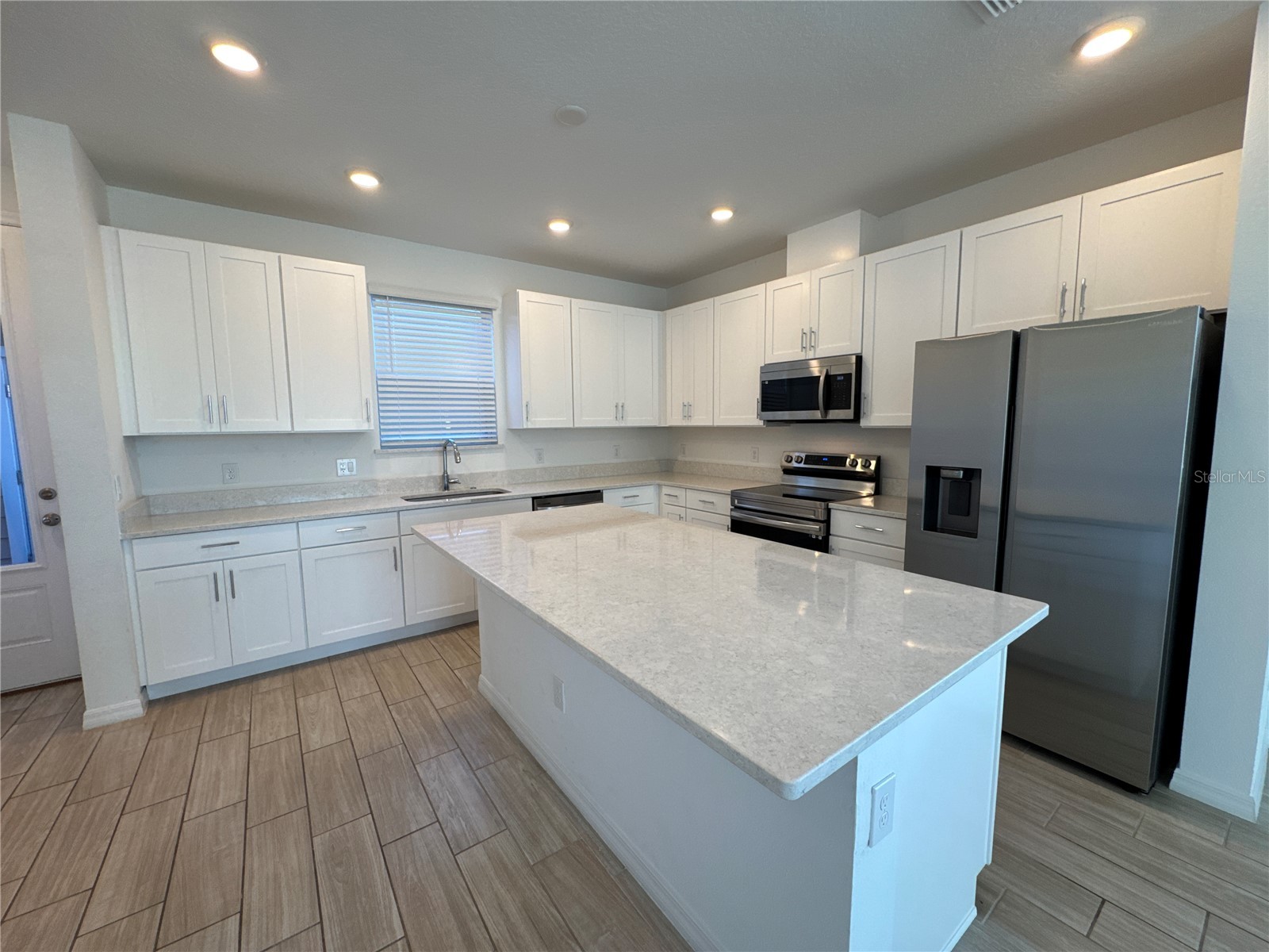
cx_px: 634
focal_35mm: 14
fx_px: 513
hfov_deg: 102.1
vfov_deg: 85.7
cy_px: 476
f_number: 2.2
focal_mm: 2.22
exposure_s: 1/120
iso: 100
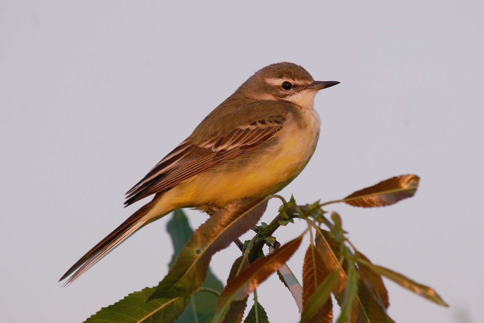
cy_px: 162
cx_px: 242
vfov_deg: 1.8
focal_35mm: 750
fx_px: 10083
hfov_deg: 2.7
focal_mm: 500
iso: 1600
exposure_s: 1/500
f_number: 8
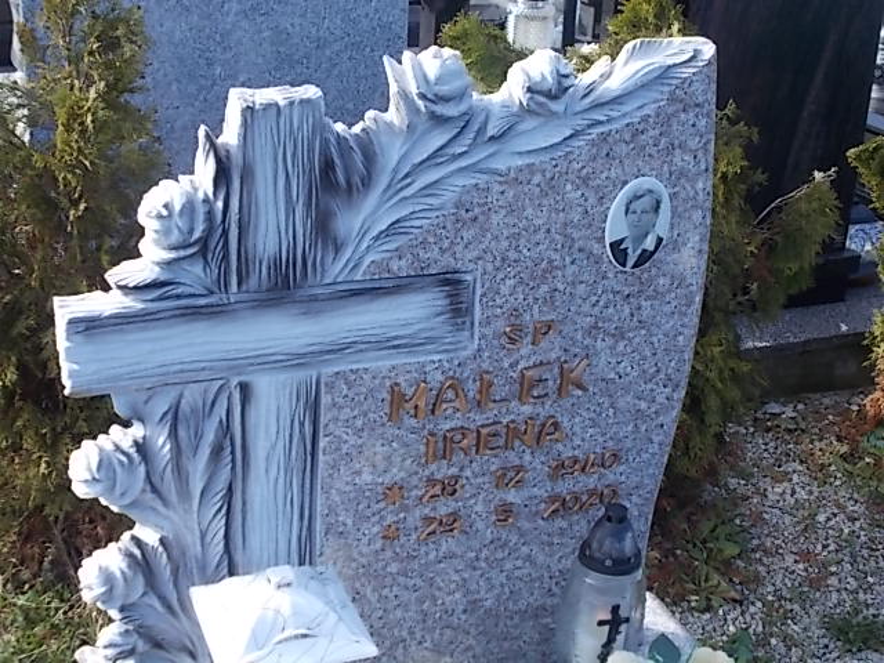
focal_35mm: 50
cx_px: 442
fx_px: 1277
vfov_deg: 29.1
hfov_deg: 38.2
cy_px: 332
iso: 80
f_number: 4.5
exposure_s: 1/160
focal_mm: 9
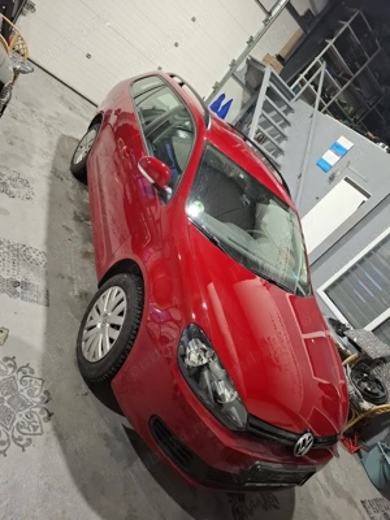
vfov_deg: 73.9
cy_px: 260
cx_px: 195
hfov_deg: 58.9
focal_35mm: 23
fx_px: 346
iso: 400
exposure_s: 1/33
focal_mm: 5.54
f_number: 1.8
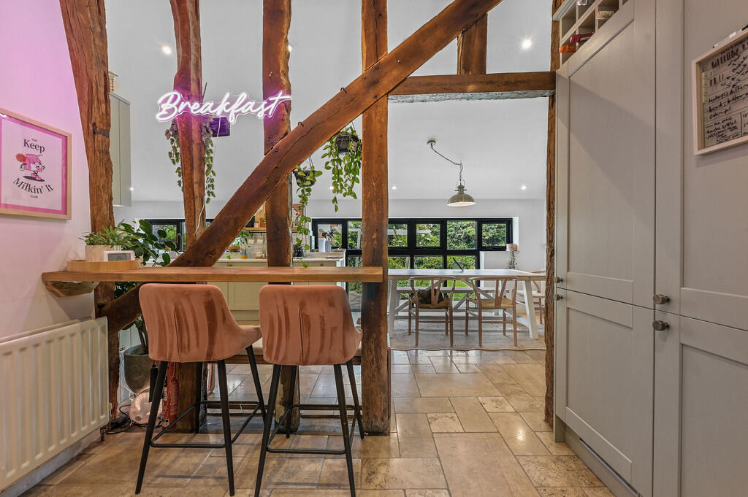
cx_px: 374
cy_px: 248
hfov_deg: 104.3
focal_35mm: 14
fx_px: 291
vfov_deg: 81.1
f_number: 8
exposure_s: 1/3
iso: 400
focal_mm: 14
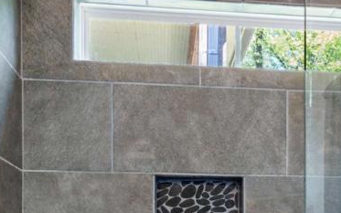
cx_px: 252
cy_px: 255
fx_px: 548
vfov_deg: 20.6
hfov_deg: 33.9
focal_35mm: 59
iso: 400
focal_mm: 18
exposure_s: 1/3
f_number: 8
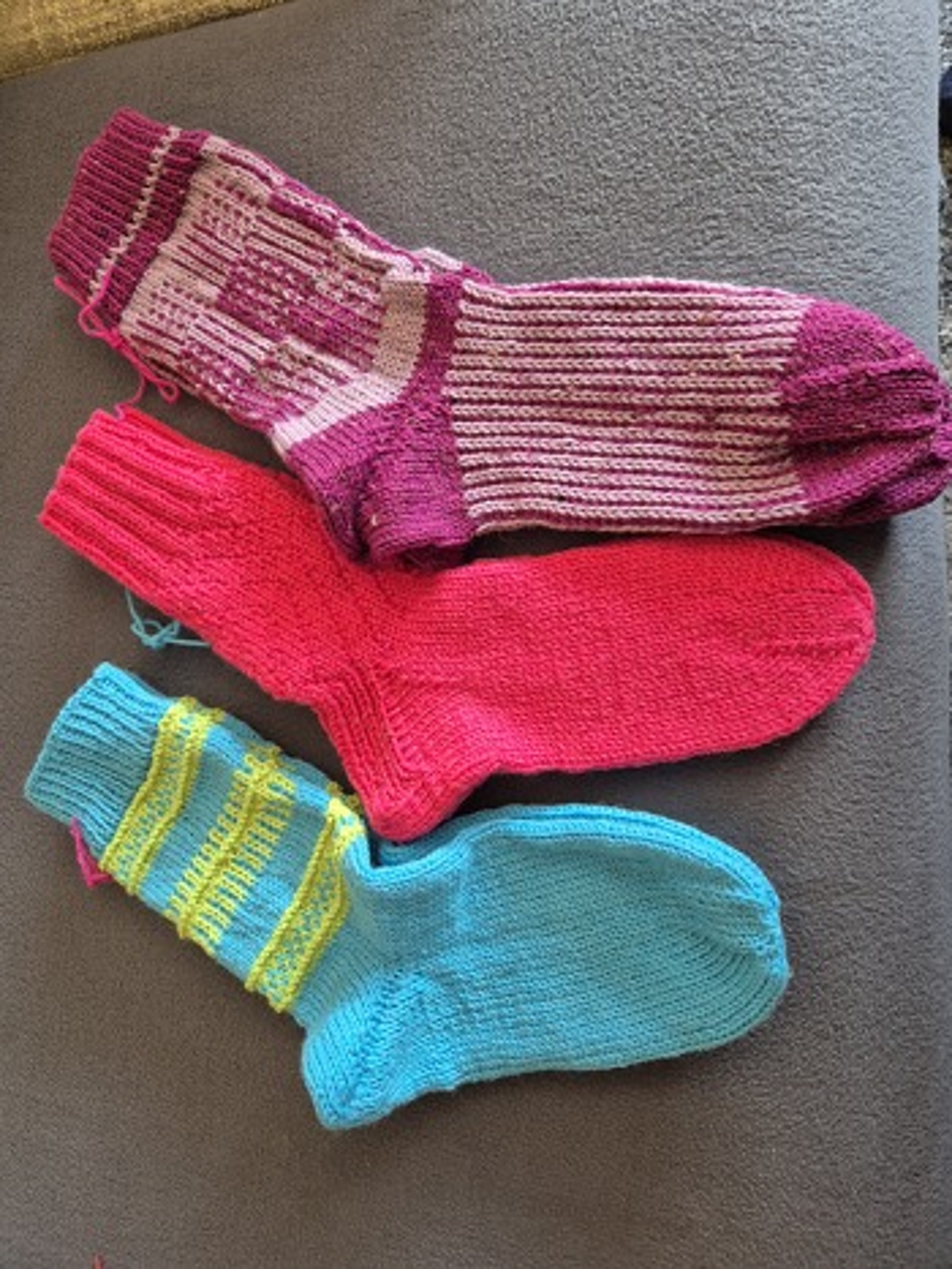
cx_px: 476
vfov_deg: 73.9
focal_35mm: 23
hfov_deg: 58.9
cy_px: 634
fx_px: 843
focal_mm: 5.4
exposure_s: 1/100
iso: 400
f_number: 1.8
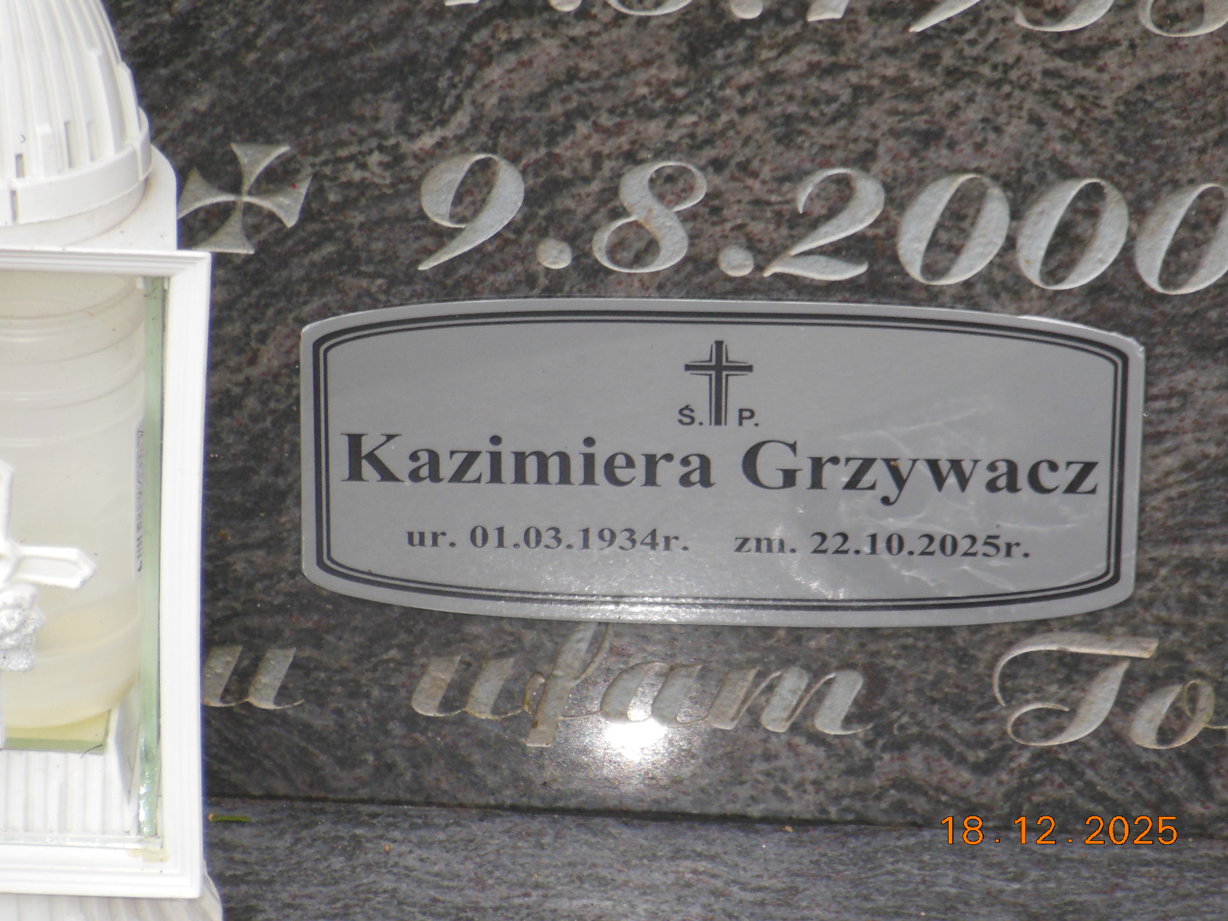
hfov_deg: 7.9
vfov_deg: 5.9
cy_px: 460
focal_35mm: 250
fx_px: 8869
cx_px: 614
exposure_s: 1/60
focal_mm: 45
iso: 320
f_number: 5.8
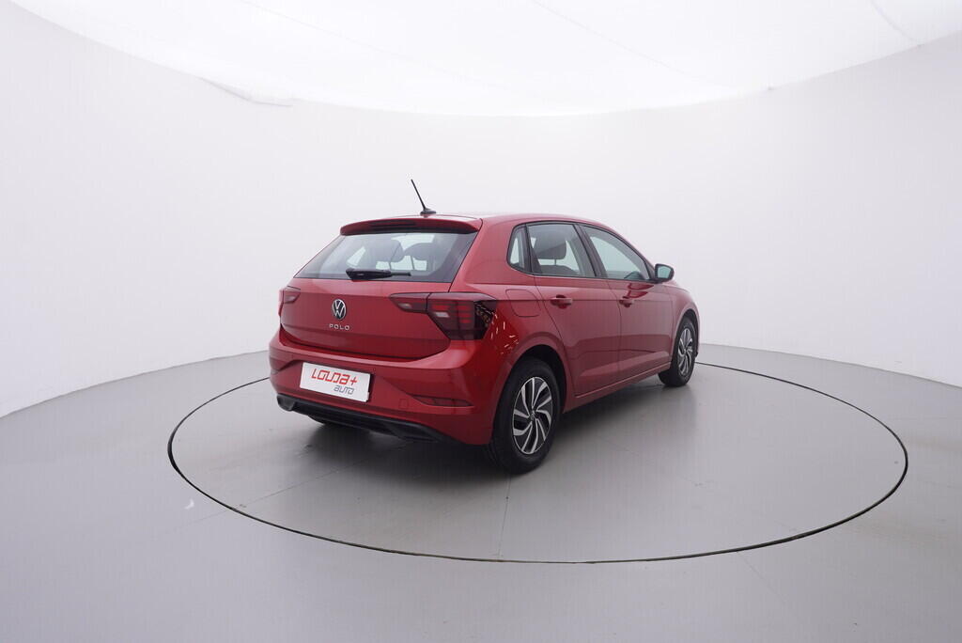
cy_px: 322
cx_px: 481
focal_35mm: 22
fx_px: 602
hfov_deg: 77.3
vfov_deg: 56.2
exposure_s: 1/80
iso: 200
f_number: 5
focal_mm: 15
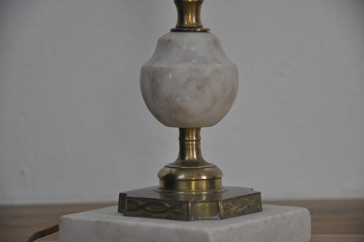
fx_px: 1591
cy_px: 121
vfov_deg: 8.7
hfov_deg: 13.1
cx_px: 182
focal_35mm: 158
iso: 900
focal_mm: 105
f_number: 5.6
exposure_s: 1/125
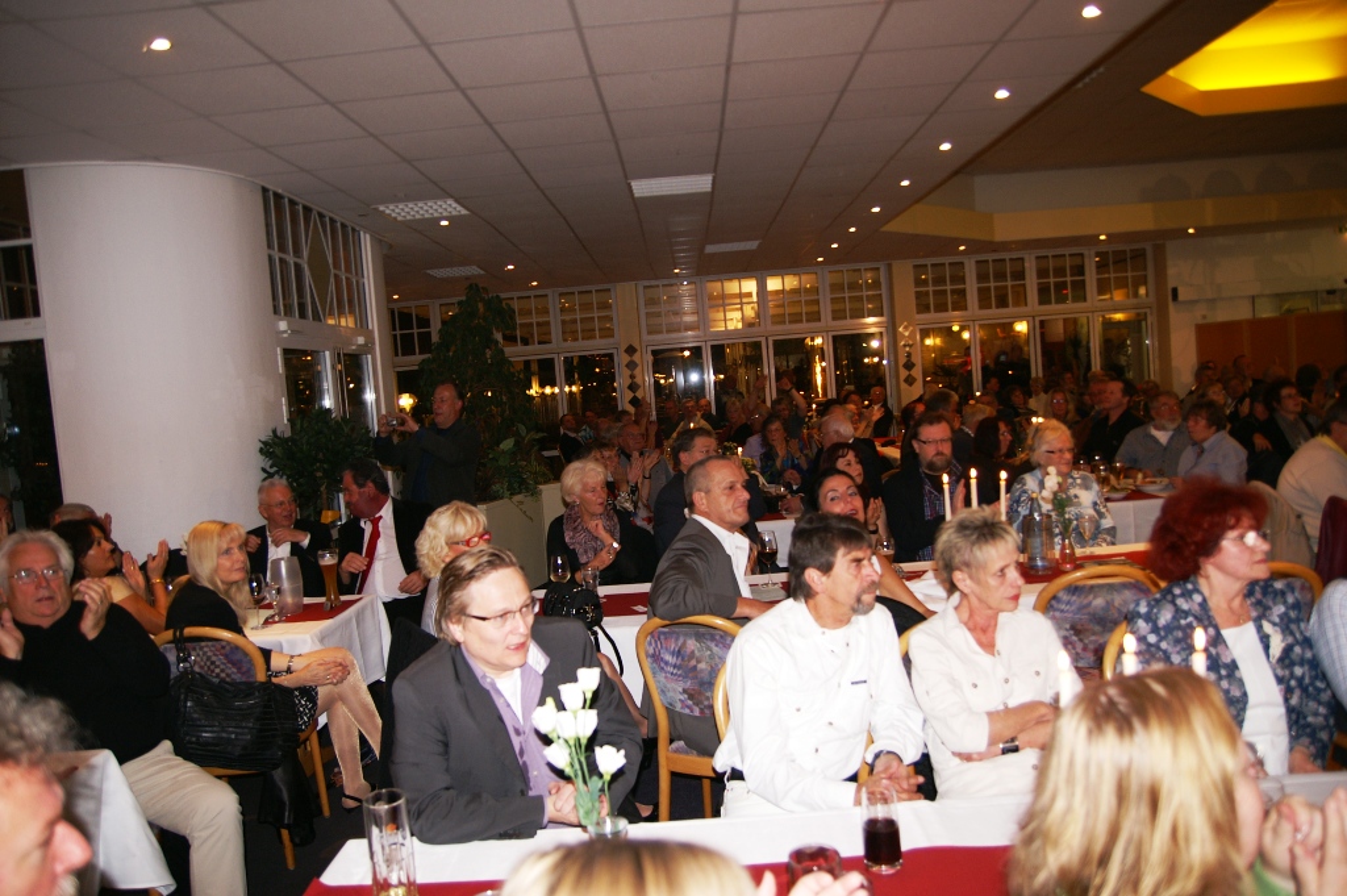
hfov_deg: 70.5
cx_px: 674
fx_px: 953
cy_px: 448
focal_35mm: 26
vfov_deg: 50.3
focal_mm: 17
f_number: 2.8
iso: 200
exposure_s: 1/60
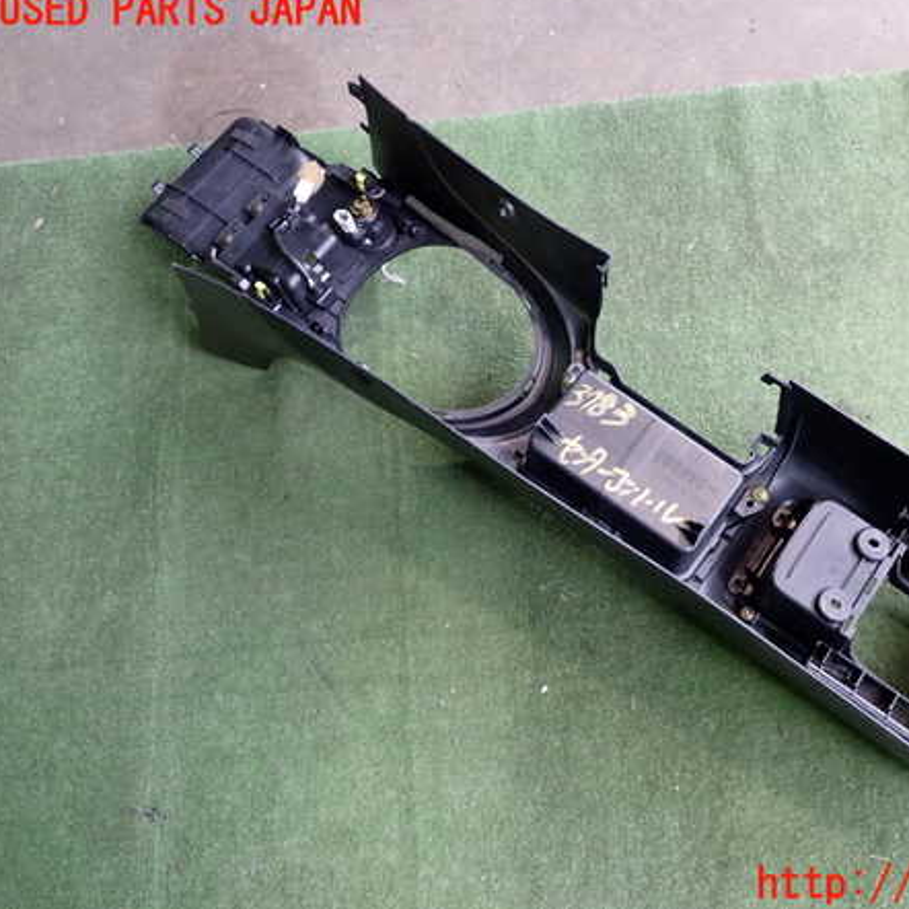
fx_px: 1070
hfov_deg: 45.4
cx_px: 605
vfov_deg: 46.0
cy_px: 448
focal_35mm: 36
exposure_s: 1/40
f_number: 2.3
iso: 200
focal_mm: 5.4
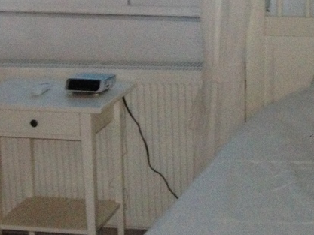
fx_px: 735
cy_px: 33
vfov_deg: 18.0
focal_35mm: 81
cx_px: 86
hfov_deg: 23.9
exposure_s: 1/20
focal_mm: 4.13
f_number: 2.4
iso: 320
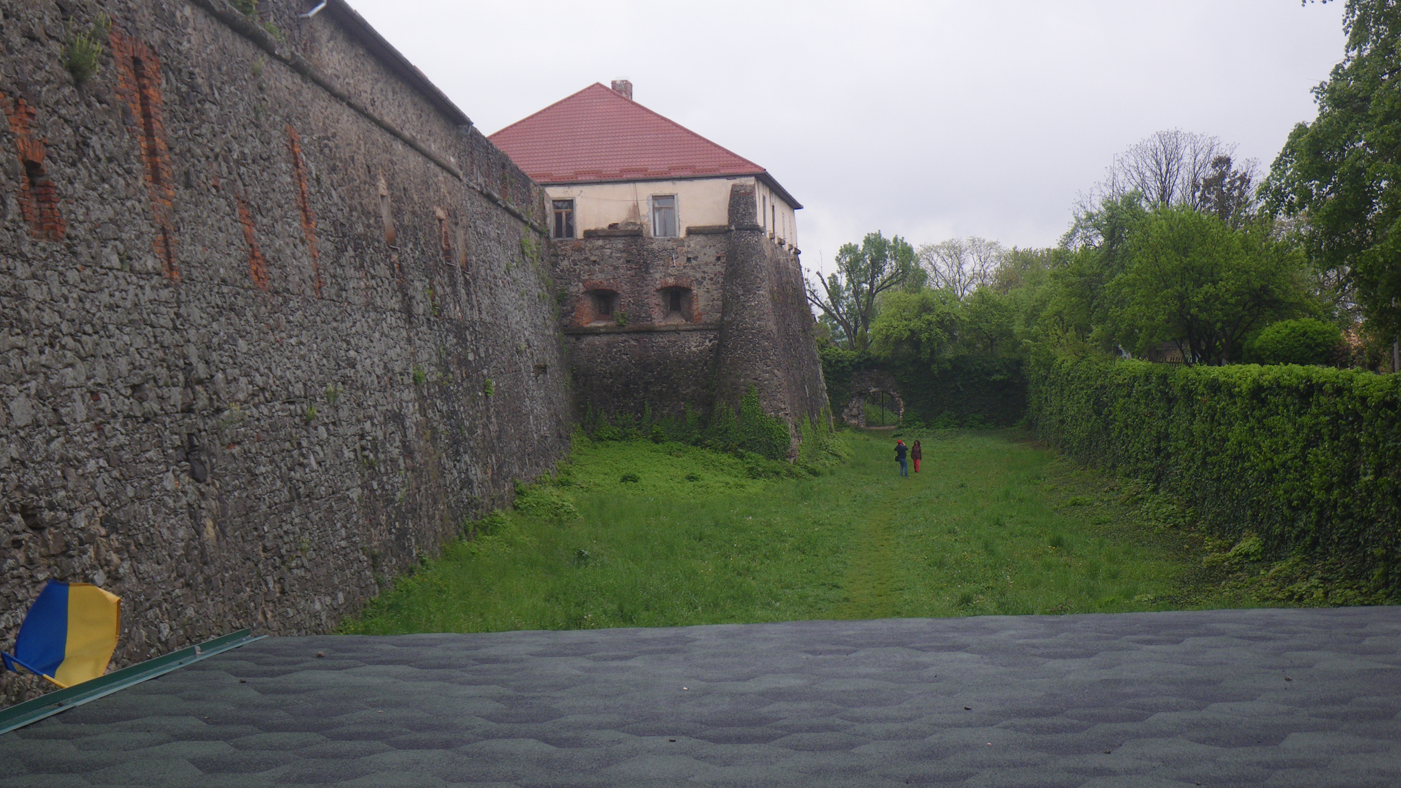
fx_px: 1709
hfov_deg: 44.6
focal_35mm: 46
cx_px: 701
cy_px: 343
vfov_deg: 25.9
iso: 50
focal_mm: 7.5
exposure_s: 1/80
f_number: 4.2
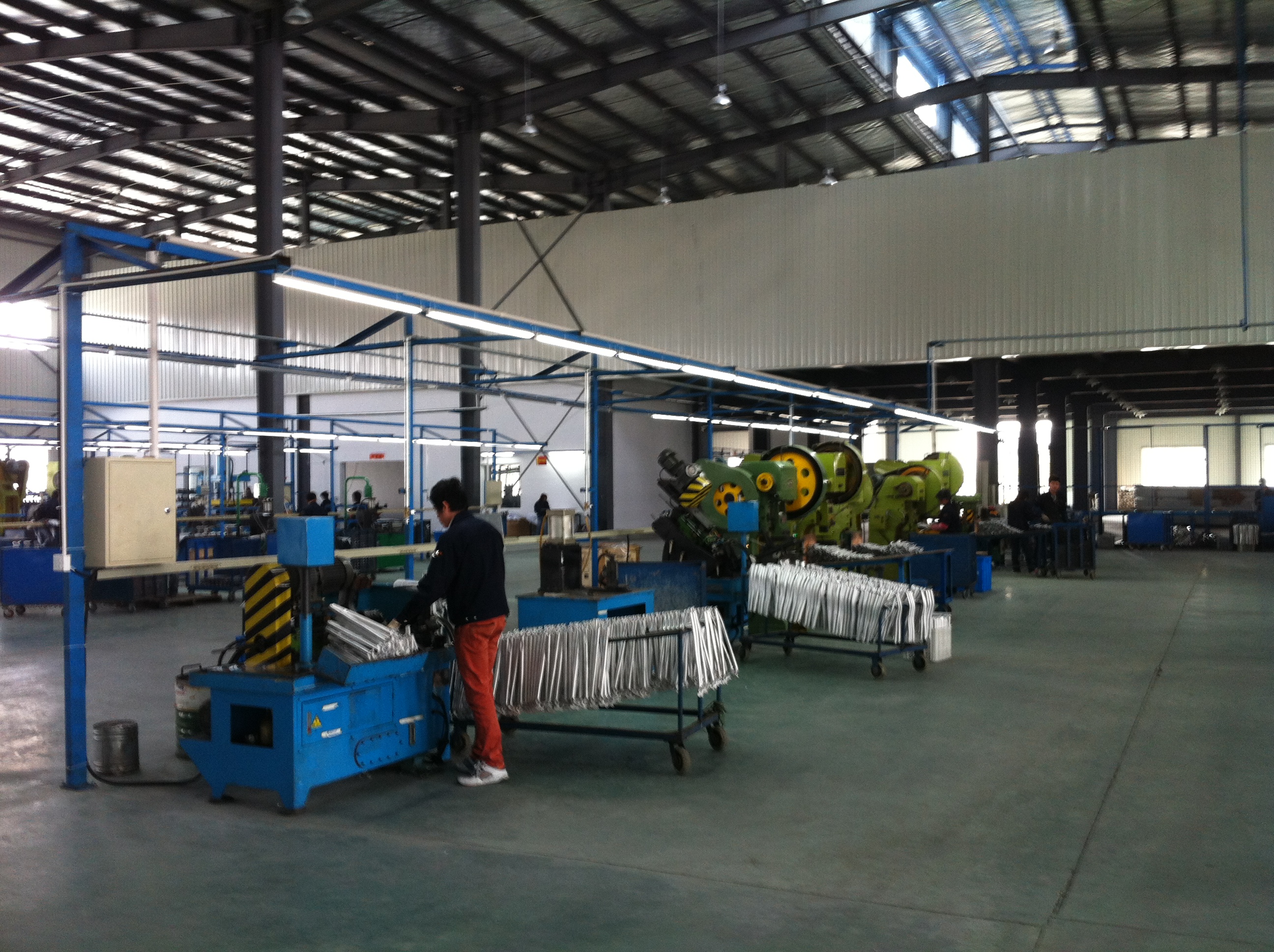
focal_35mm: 35
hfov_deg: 52.7
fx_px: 1286
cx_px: 637
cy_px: 476
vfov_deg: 40.6
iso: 80
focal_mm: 3.85
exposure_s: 1/17
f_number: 2.8
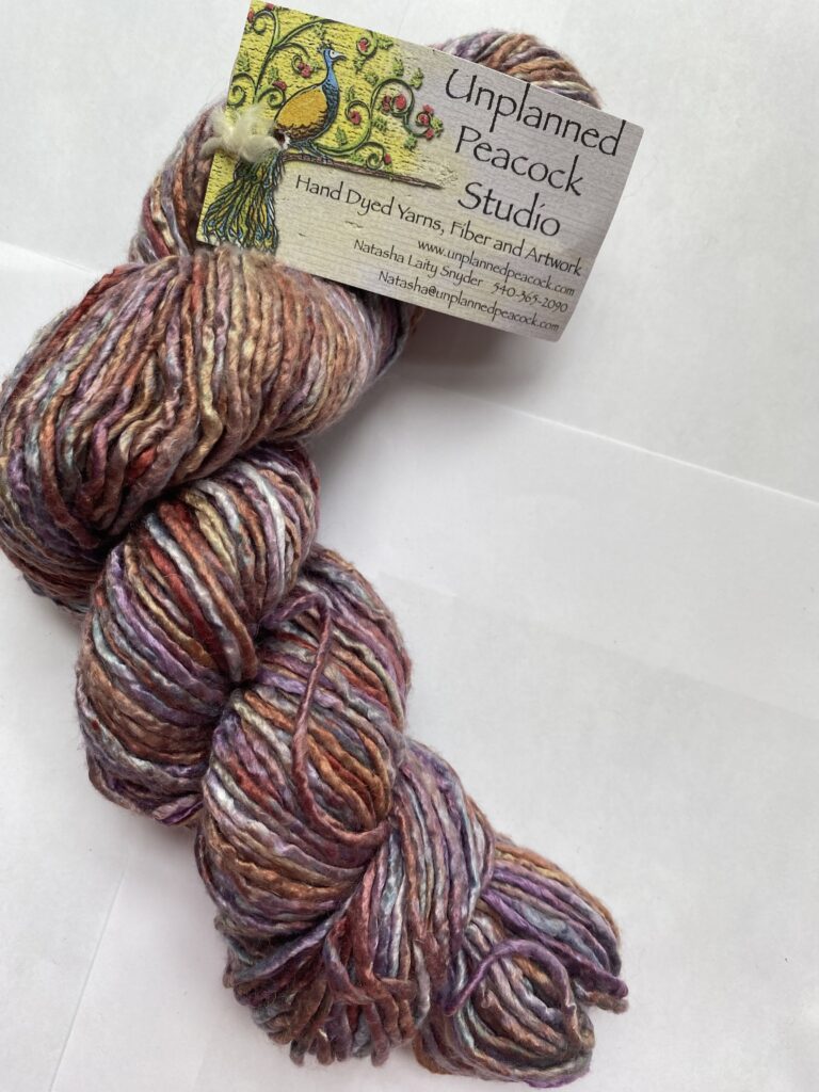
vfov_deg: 67.3
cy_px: 546
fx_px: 820
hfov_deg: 53.1
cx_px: 410
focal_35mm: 26
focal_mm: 4.25
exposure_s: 1/170
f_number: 1.8
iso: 32
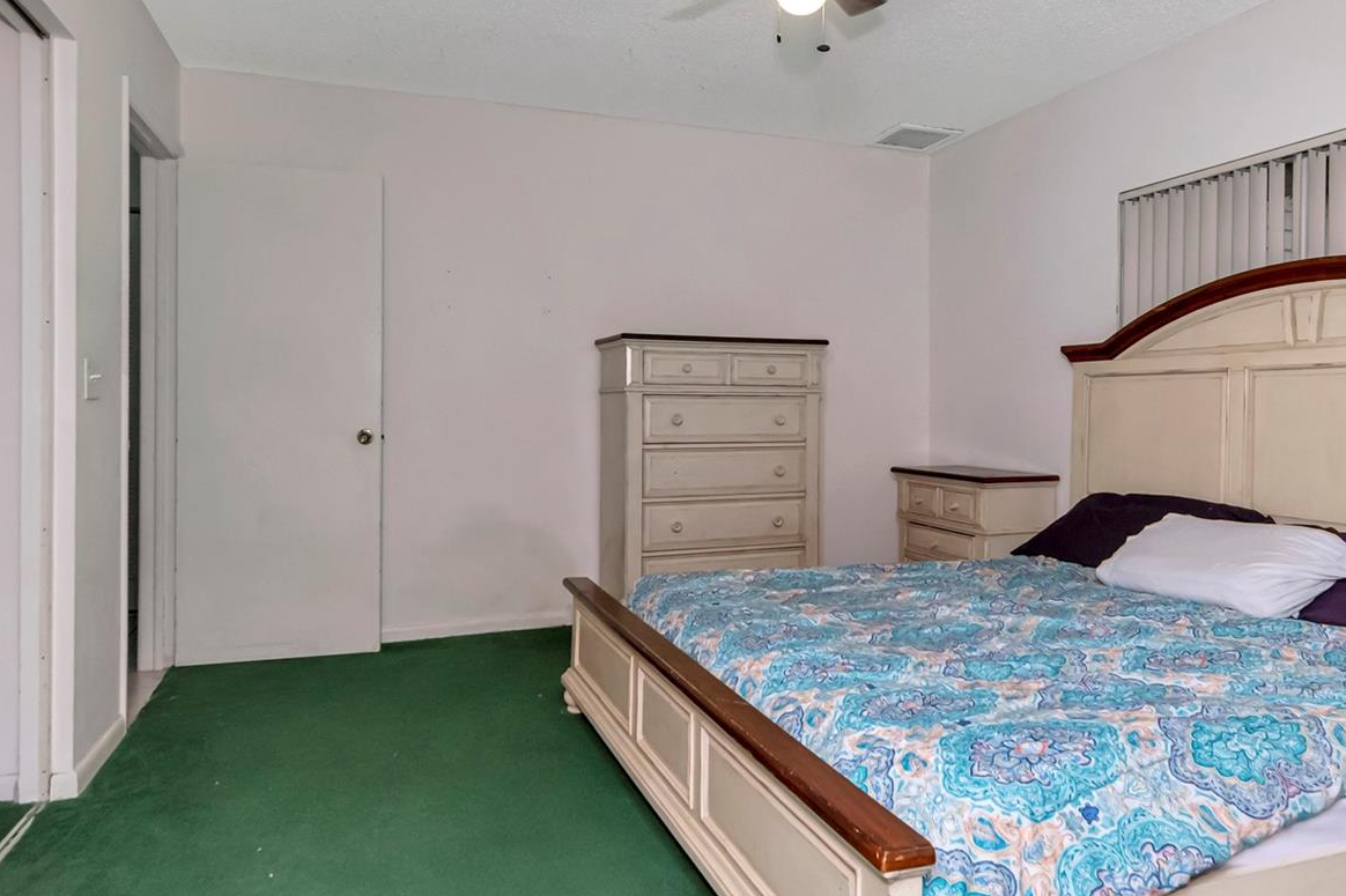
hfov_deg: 76.7
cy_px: 479
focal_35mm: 23
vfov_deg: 55.7
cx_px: 734
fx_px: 848
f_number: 7.1
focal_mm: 11
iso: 800
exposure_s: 1/100
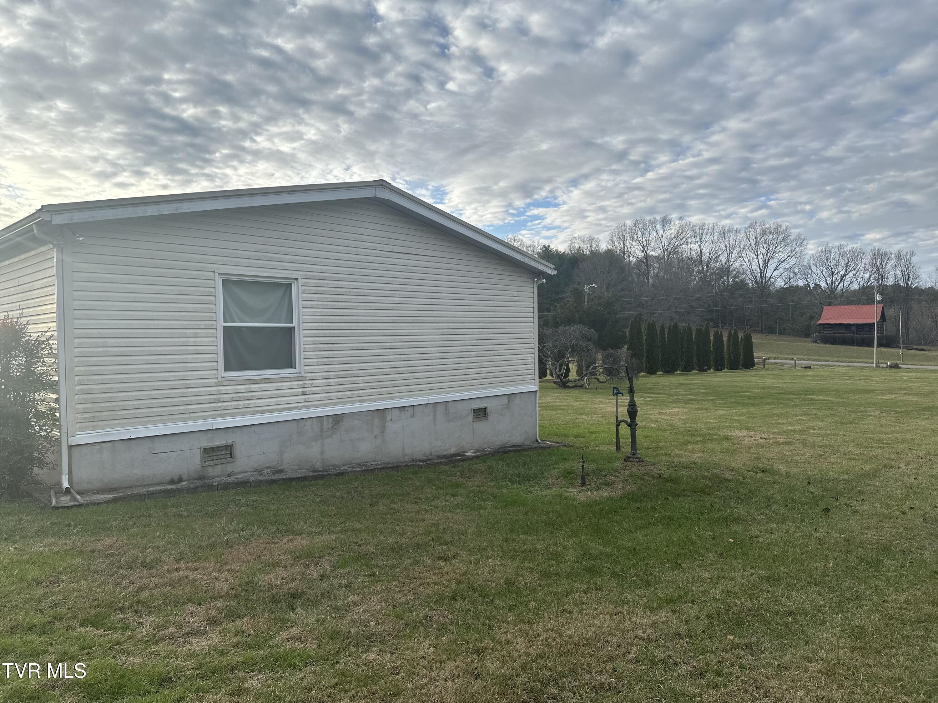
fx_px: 650
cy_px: 352
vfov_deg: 56.8
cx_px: 469
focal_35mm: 24
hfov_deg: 71.6
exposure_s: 1/2591
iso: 80
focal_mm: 6.86
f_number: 1.78
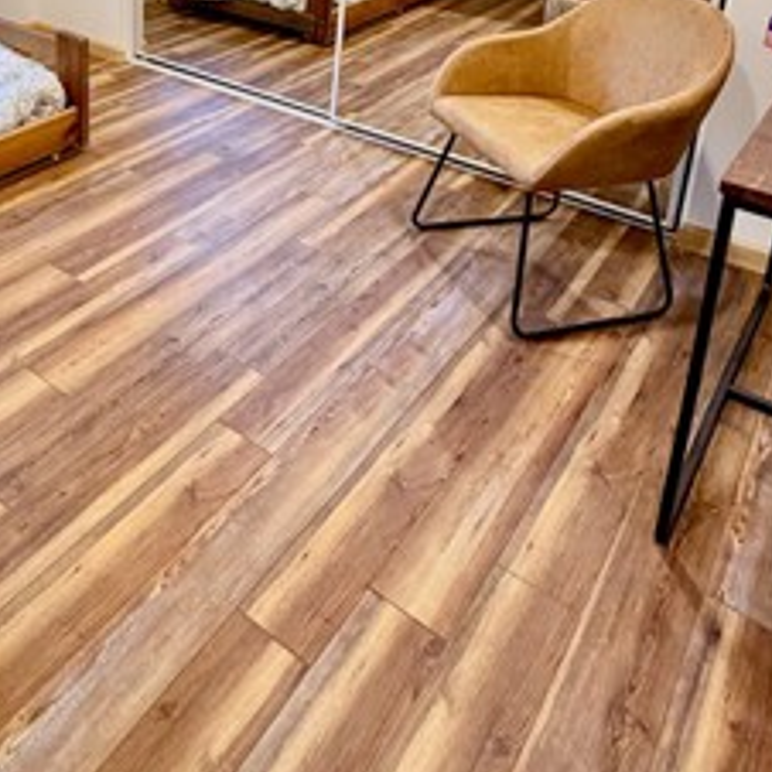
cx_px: 161
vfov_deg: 41.4
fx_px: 883
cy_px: 10
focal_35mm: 35
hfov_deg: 45.0
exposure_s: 1/60
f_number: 2.2
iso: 250
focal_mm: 2.22
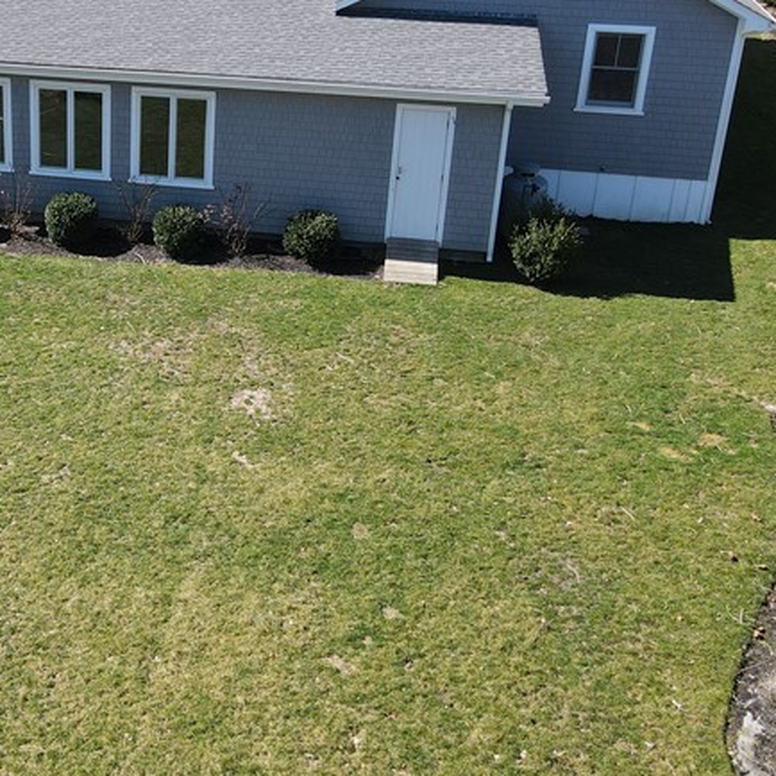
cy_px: 290
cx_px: 70
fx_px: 1268
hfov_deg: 32.3
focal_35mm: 50
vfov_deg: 33.8
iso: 100
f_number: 2.8
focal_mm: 4.5
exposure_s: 1/320
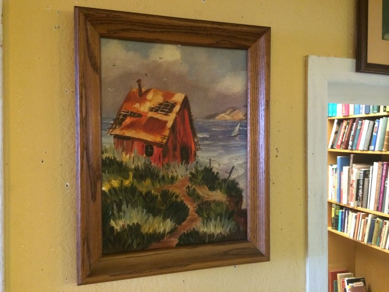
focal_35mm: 30
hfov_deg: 60.0
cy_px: 146
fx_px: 337
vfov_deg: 46.8
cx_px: 194
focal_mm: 4.12
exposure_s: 1/15
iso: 400
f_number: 2.2
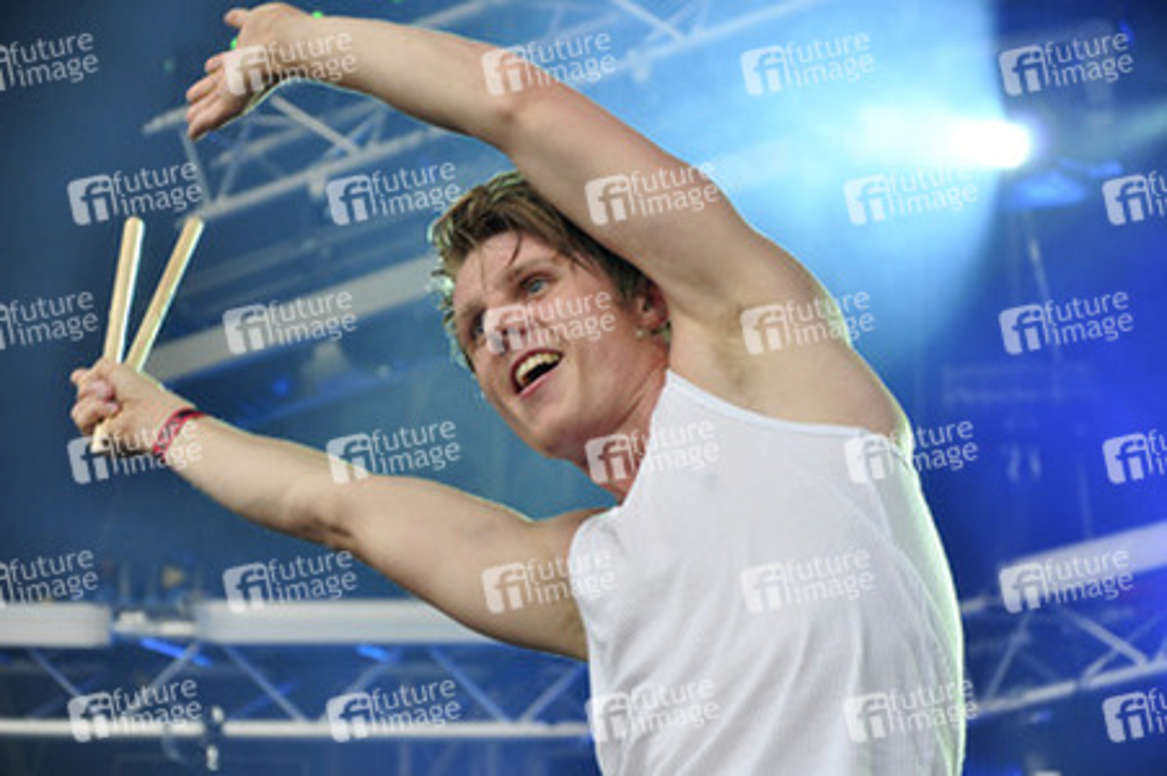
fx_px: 5102
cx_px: 584
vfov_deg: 8.7
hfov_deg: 13.0
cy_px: 388
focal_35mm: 158
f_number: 5.6
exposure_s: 1/160
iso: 500
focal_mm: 105
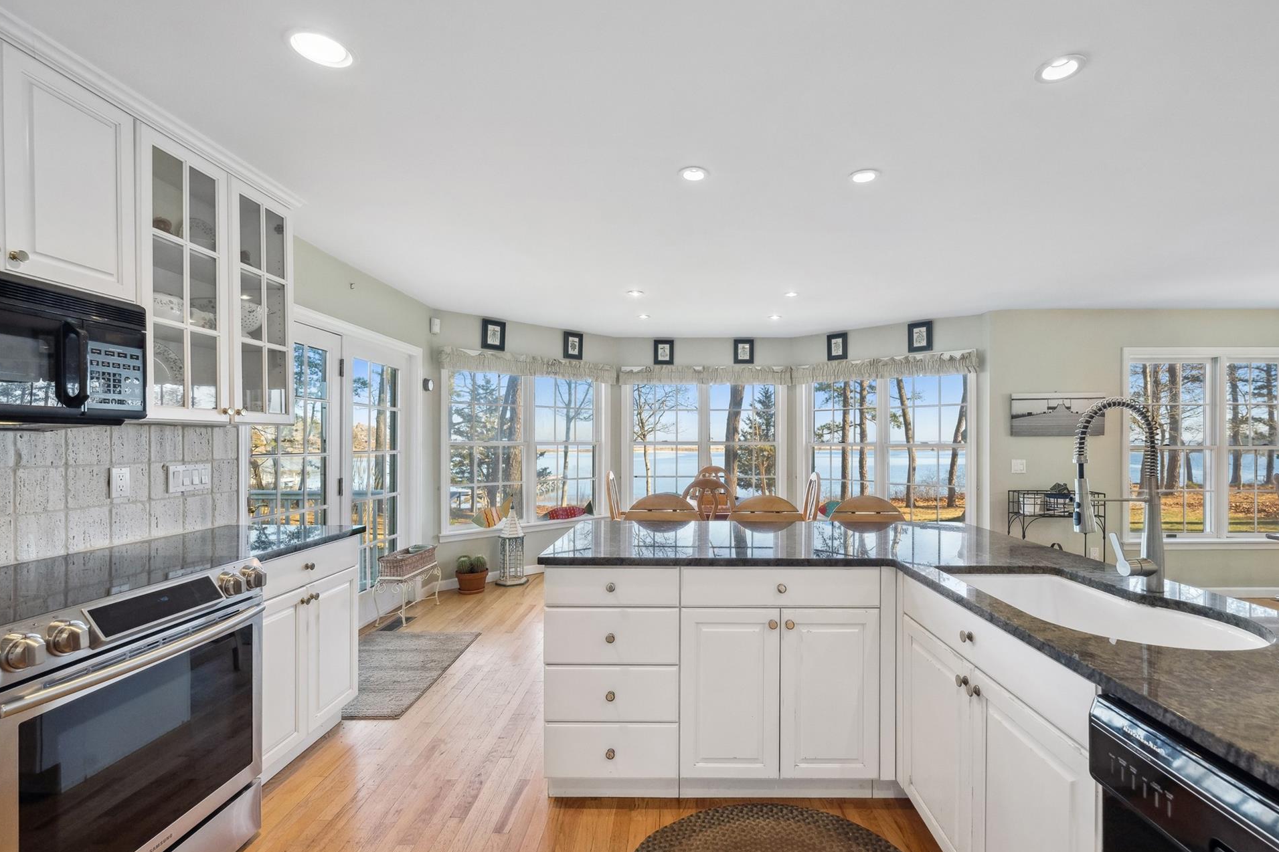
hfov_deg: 100.4
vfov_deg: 77.3
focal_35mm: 15
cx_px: 655
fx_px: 533
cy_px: 445
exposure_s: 1/80
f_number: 8
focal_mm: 14
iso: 400
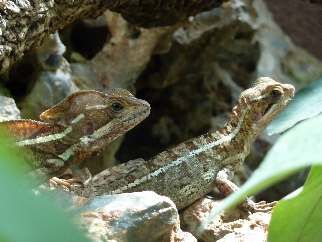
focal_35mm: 278
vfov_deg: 5.3
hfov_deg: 7.1
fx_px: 2586
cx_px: 161
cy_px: 121
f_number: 4.8
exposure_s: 1/100
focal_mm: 45.7
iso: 400
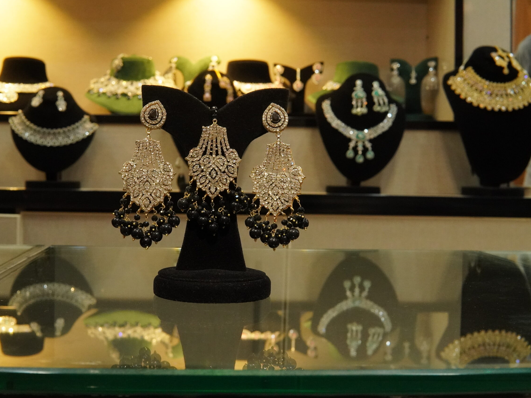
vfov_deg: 29.7
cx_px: 231
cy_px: 198
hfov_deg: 38.8
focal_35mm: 49
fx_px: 752
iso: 4000
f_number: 9
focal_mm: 30
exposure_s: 1/80
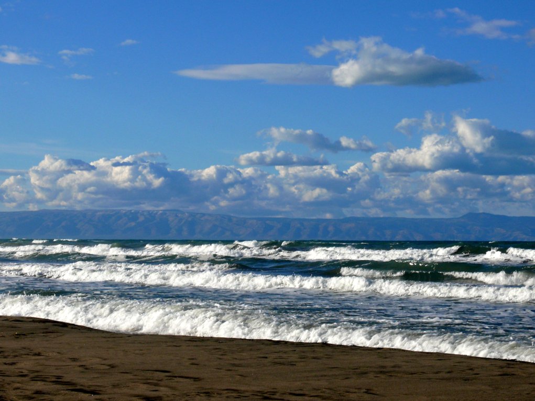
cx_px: 268
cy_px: 200
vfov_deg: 14.7
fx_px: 1561
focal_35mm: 101
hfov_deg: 19.4
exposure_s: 1/80
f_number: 11
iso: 100
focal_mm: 21.3
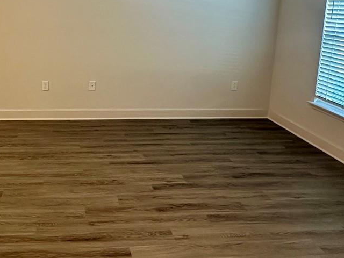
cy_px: 58
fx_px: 348
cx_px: 100
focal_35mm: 35
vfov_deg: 39.3
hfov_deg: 51.1
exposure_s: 1/120
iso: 320
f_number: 2.2
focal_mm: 2.22
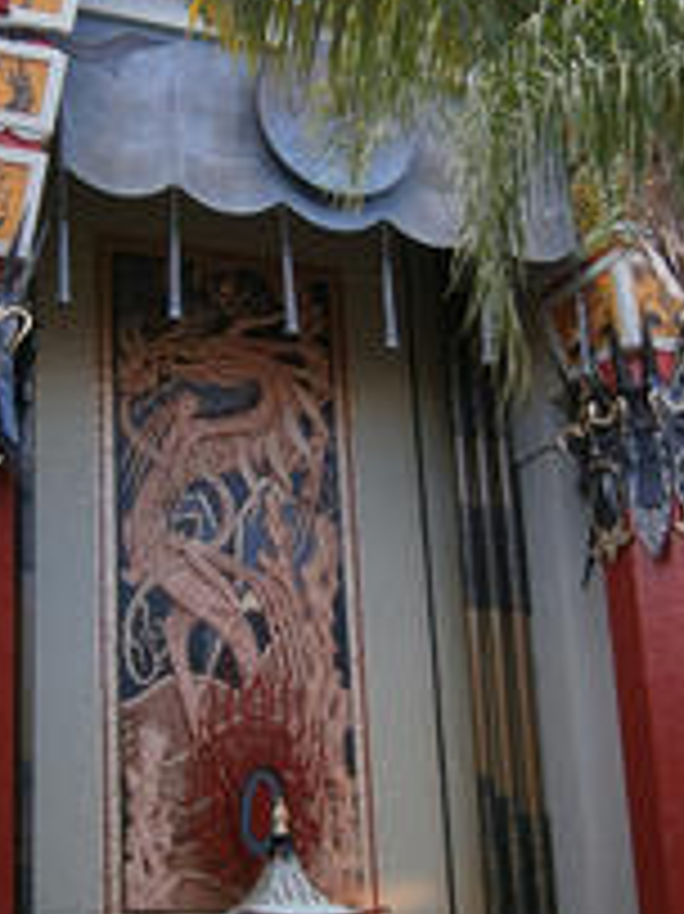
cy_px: 518
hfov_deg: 22.9
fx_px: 1688
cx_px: 272
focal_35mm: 64
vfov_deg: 30.2
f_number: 2.8
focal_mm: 4.7
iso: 80
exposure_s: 1/200
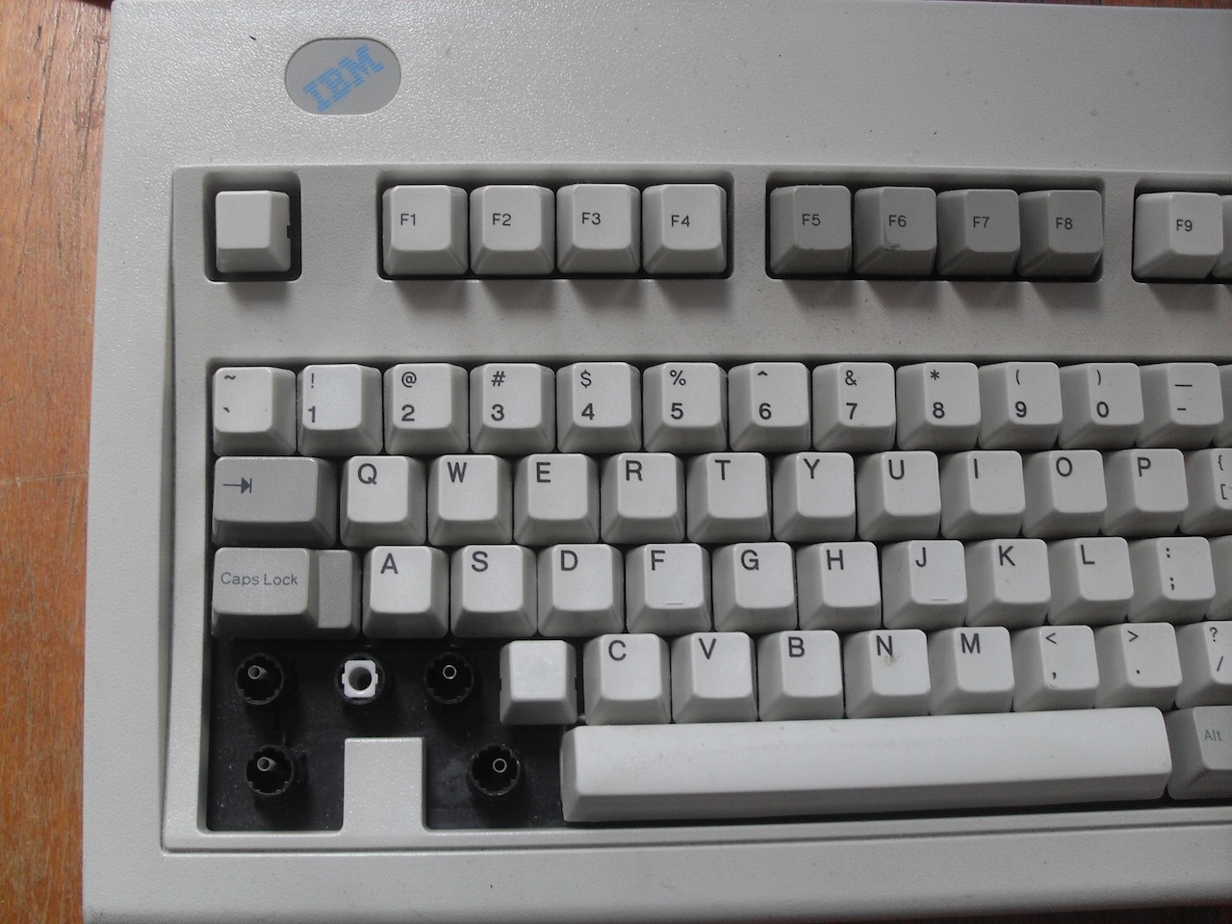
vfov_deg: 38.7
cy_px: 462
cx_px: 616
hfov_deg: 50.1
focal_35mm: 37
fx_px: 1317
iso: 100
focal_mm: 6.3
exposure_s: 1/45
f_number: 2.8
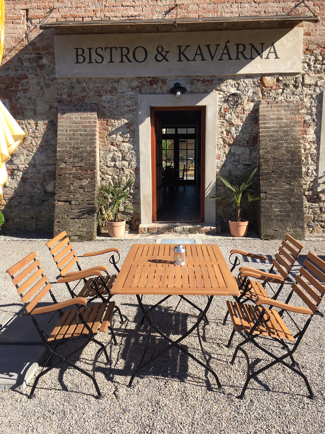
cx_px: 162
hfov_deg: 48.2
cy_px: 217
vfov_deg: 61.7
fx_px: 363
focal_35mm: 29
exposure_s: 1/927
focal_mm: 4.15
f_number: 2.2
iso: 25
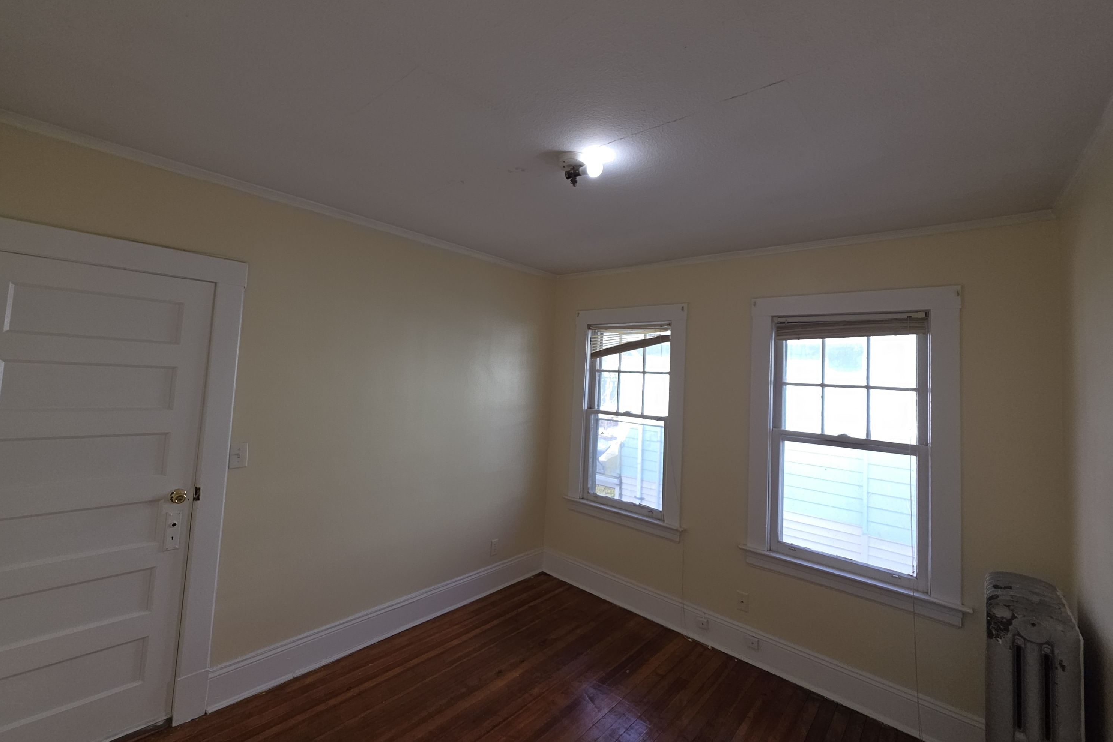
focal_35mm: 14
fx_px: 433
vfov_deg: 81.1
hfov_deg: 104.2
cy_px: 346
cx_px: 539
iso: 25
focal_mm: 2.2
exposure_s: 1/120
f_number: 1.9
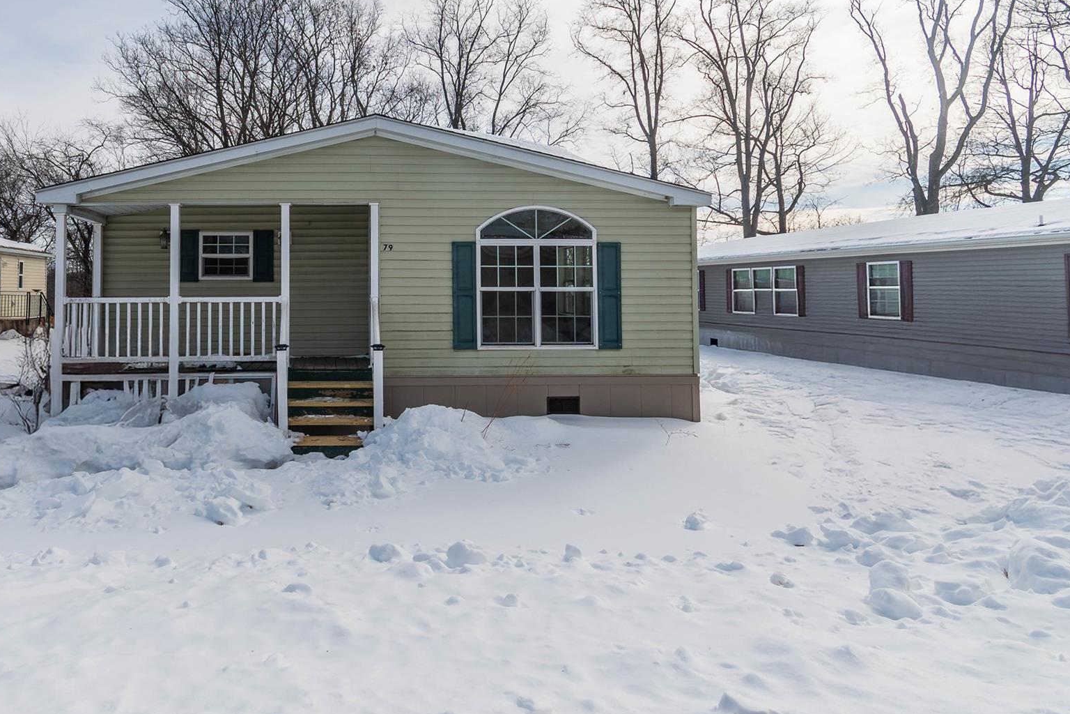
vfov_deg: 61.9
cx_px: 371
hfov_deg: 81.6
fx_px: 594
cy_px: 379
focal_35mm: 20
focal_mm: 10
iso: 100
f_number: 10
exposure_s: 1/400
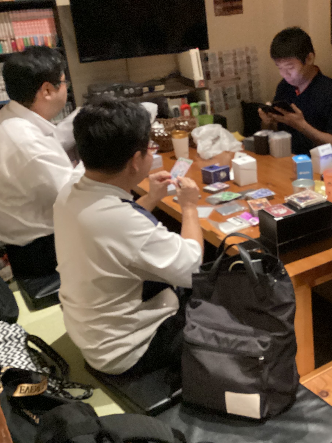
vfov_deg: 44.8
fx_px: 537
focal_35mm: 42
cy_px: 222
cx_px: 281
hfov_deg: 33.1
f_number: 2.4
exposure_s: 1/17
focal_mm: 3.3
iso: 640
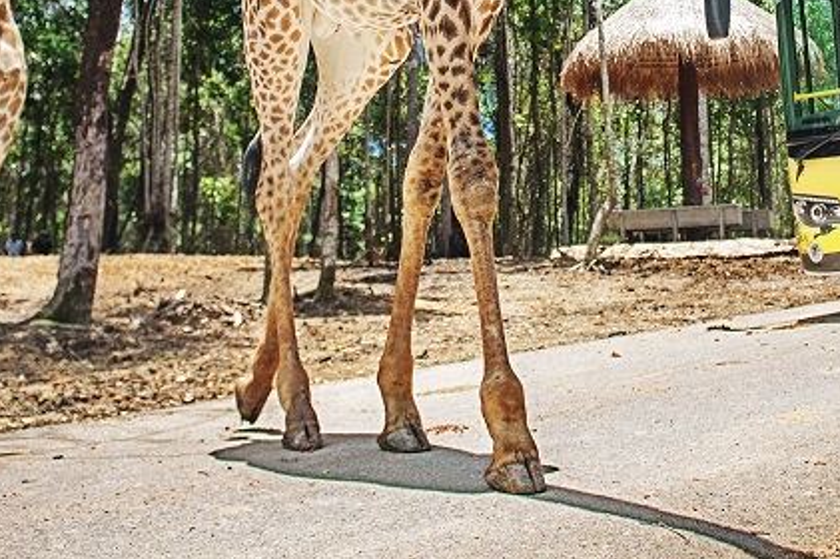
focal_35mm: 57
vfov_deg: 22.2
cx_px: 545
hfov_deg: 34.8
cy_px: -85
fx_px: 1329
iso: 640
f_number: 3.5
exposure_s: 1/2000
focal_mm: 24
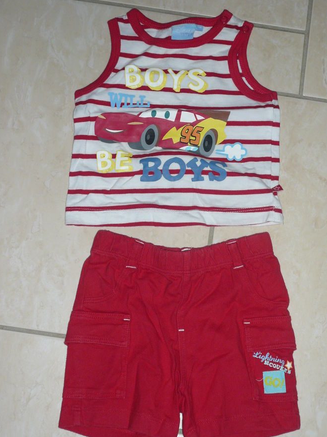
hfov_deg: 26.1
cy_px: 231
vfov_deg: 34.3
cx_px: 186
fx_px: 706
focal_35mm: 56
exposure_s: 1/30
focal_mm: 8.1
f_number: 3.6
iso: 100
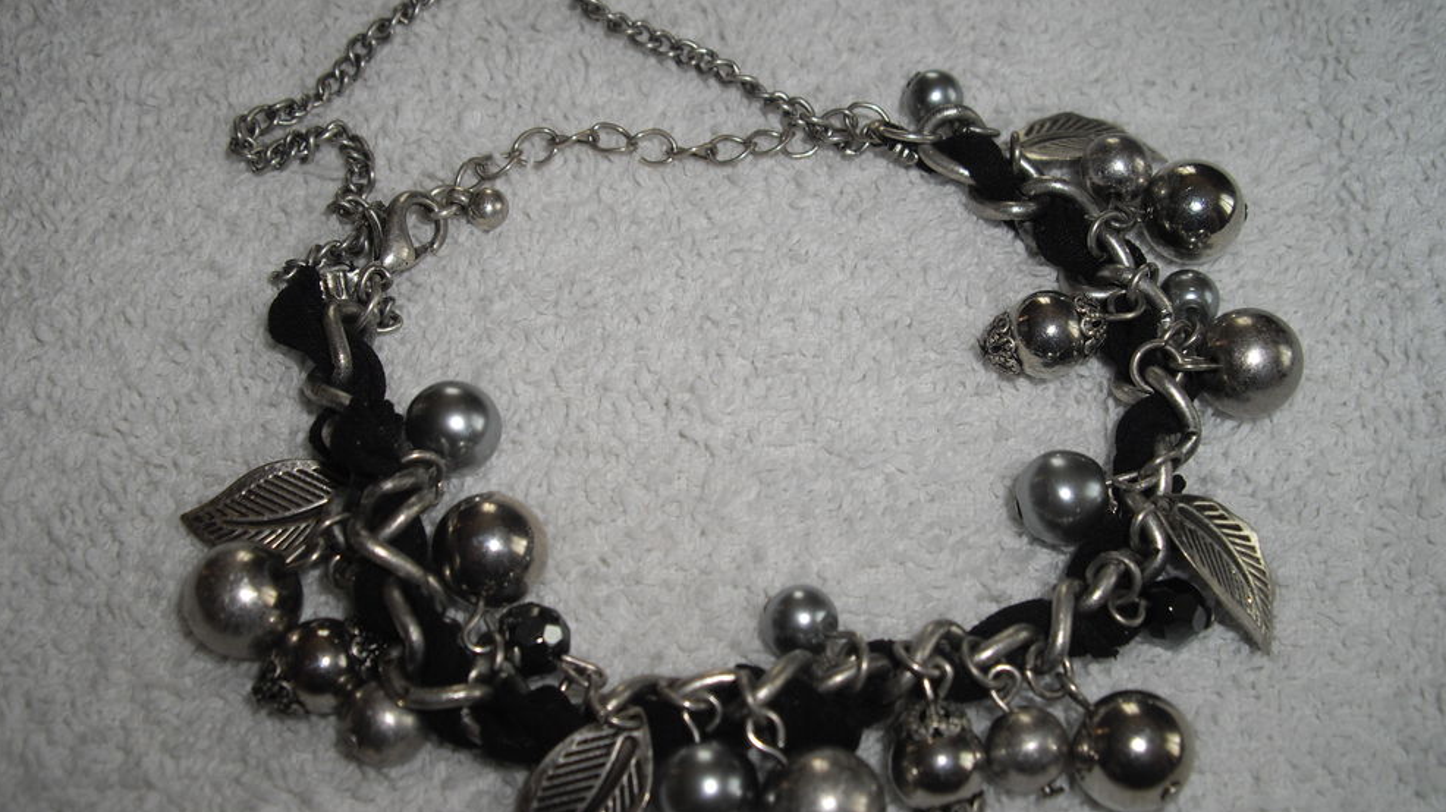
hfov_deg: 48.4
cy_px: 419
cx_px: 724
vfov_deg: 28.3
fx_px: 1610
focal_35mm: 42
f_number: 8
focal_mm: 7.9
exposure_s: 1/40
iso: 50
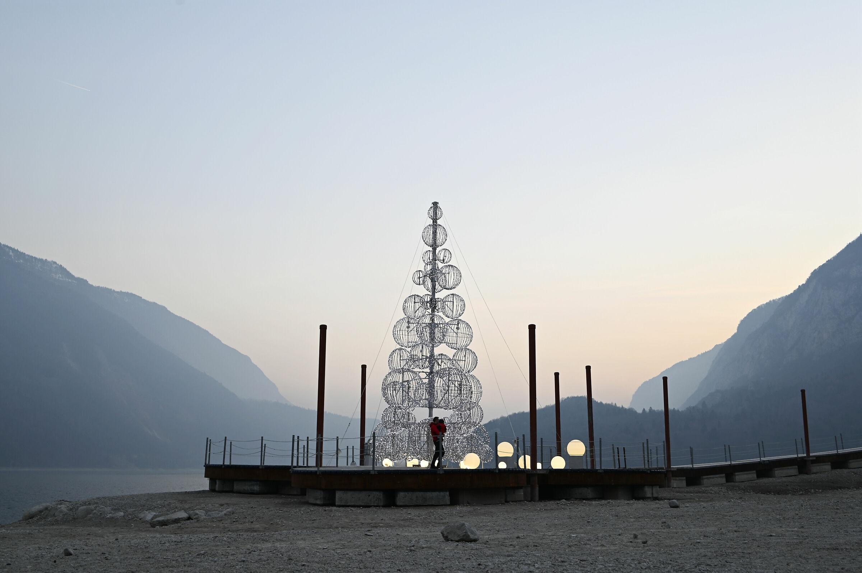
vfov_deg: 37.8
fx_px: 838
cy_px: 286
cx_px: 431
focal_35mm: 35
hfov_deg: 54.5
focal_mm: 35
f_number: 5.6
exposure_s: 1/20
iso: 100
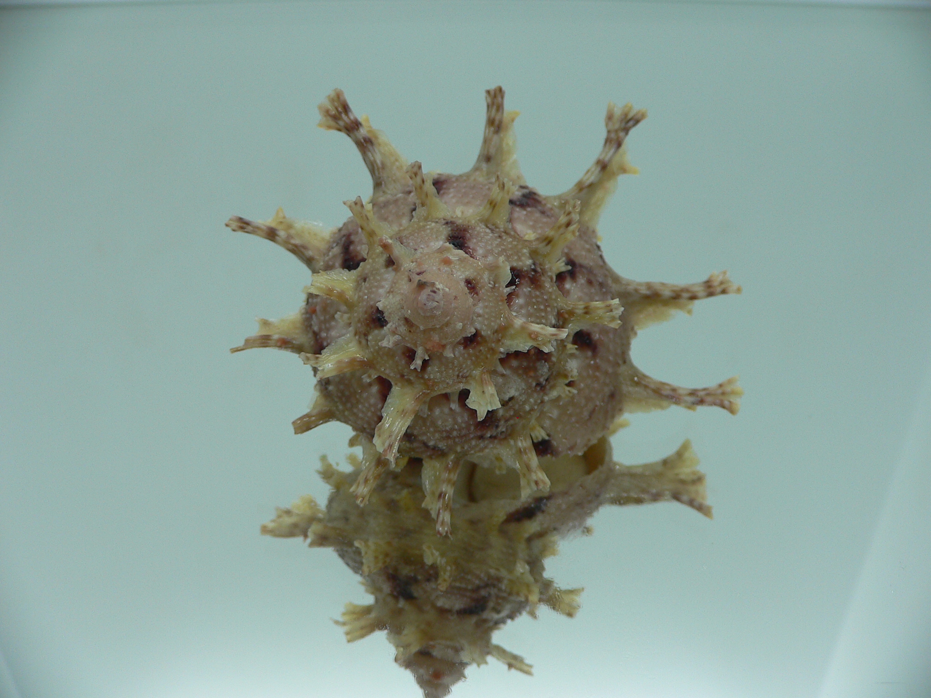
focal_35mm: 35
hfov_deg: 52.6
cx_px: 466
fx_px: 941
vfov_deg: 40.7
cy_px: 349
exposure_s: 1/60
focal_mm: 4.6
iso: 80
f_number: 2.8
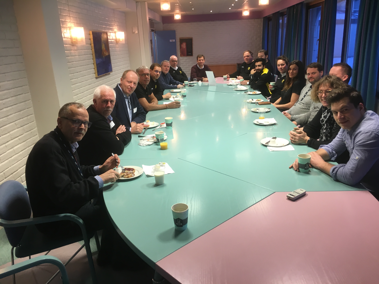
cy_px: 142
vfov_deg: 48.2
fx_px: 318
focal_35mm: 29
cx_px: 190
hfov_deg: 61.7
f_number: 2.2
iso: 100
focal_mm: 4.15
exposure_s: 1/33
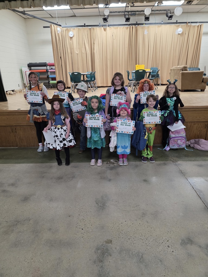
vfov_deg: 73.9
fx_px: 184
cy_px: 138
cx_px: 104
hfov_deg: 58.9
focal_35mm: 23
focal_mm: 6.3
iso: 400
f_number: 1.7
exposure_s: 1/120
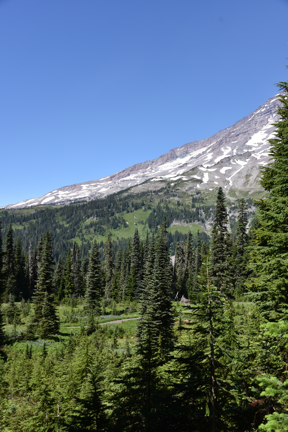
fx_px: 384
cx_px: 144
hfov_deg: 41.1
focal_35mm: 32
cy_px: 216
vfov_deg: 58.7
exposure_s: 1/250
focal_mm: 32
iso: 100
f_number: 8
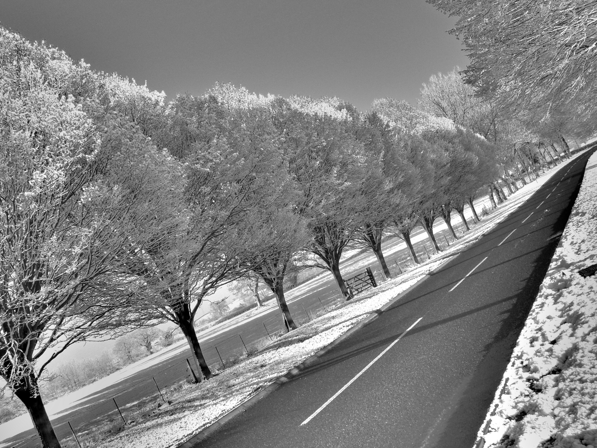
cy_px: 224
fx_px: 621
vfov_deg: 39.7
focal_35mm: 36
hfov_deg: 51.4
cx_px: 298
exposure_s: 1/80
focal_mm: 6
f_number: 8
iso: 80
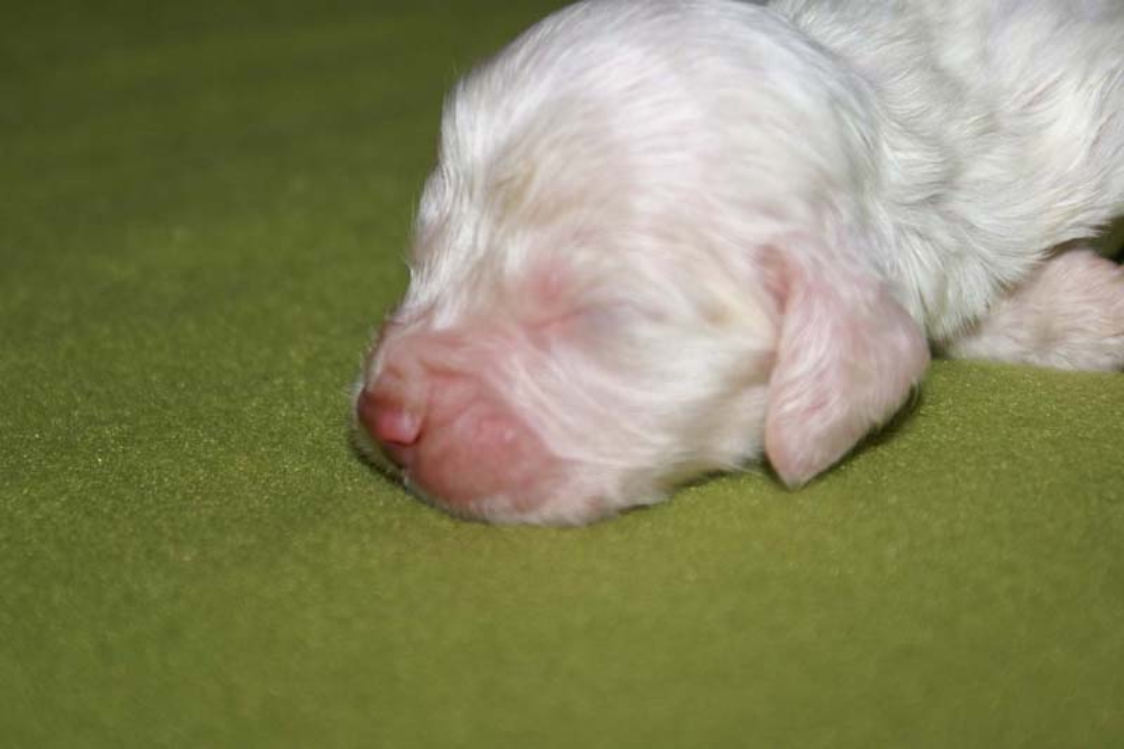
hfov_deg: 19.5
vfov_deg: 13.0
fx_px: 3277
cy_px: 374
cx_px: 562
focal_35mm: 105
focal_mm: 70
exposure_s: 1/125
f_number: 5.6
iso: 400
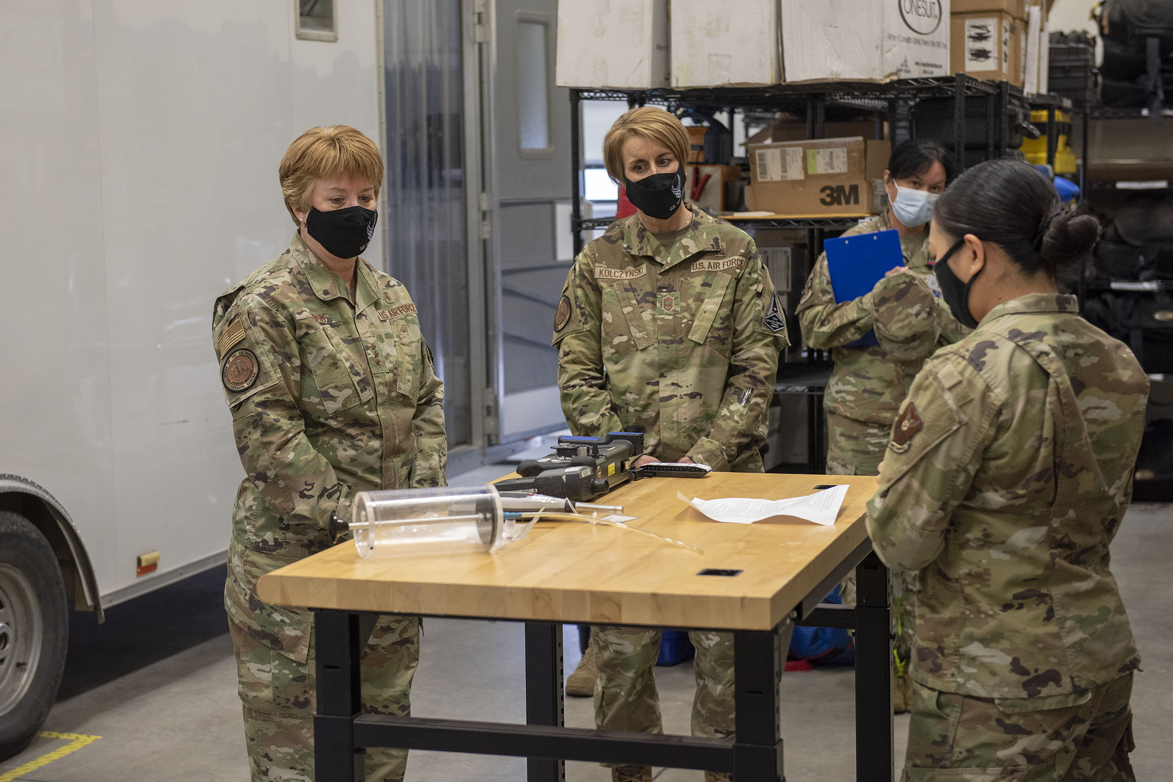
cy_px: 391
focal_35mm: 60
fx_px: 1955
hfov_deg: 33.4
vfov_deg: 22.6
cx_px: 586
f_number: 4
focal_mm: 60
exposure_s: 1/100
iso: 1250
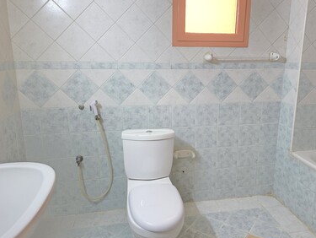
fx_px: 256
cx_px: 179
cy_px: 109
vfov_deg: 49.8
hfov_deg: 63.1
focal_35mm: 28
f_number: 1.7
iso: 320
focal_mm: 6.3
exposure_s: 1/120
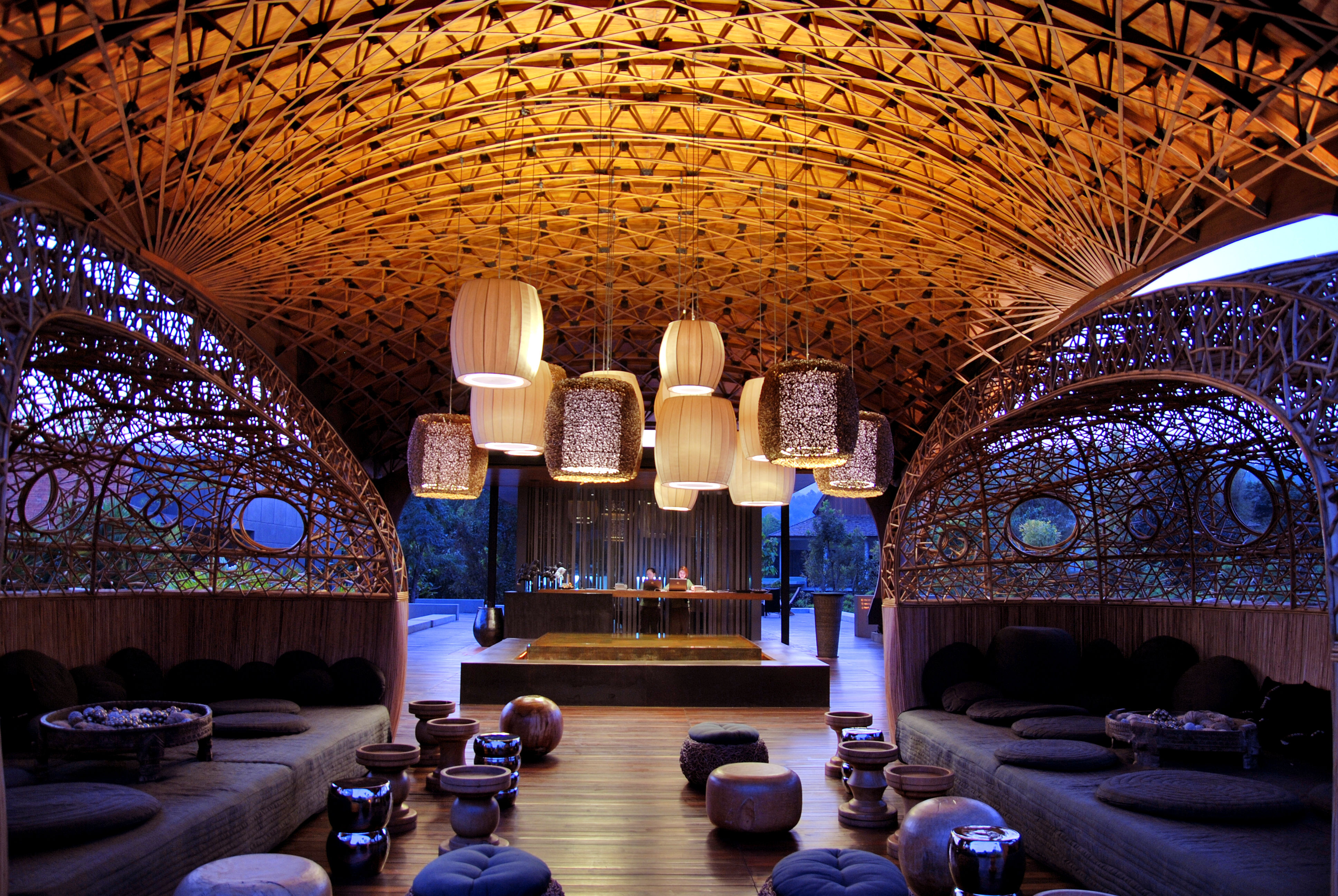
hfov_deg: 70.4
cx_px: 669
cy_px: 448
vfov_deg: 50.5
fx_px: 949
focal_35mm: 26
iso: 100
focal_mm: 17
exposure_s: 1/1.3
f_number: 3.5
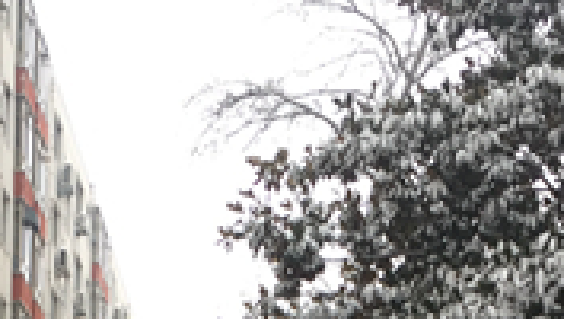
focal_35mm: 107
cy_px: 711
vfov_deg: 10.2
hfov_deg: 20.0
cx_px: 290
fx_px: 1602
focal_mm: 4.15
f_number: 2.2
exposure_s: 1/113
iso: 32
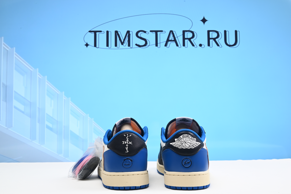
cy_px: 97
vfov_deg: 32.7
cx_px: 146
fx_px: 332
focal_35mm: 41
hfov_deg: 47.4
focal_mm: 41
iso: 100
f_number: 16
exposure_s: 1/2
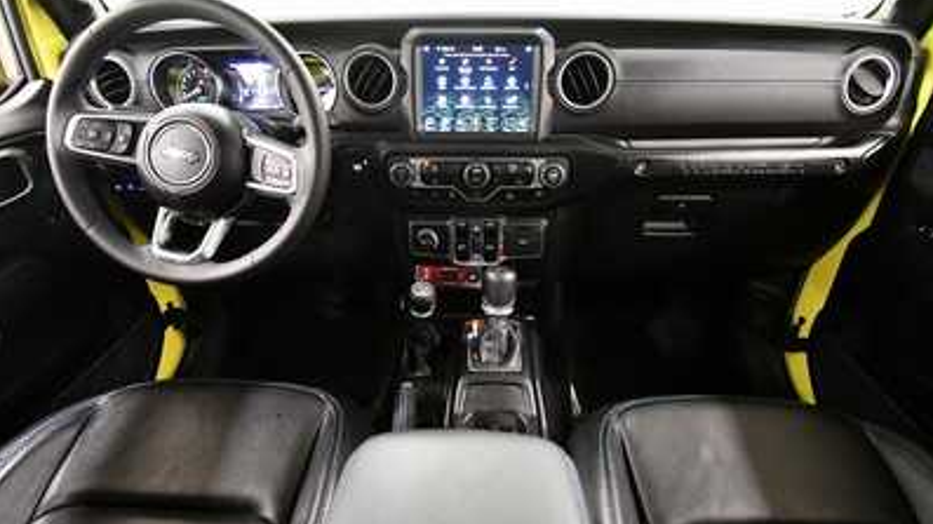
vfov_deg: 58.3
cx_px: 465
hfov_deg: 89.6
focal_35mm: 19
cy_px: 257
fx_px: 470
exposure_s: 1/60
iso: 7200
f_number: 4.8
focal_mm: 12
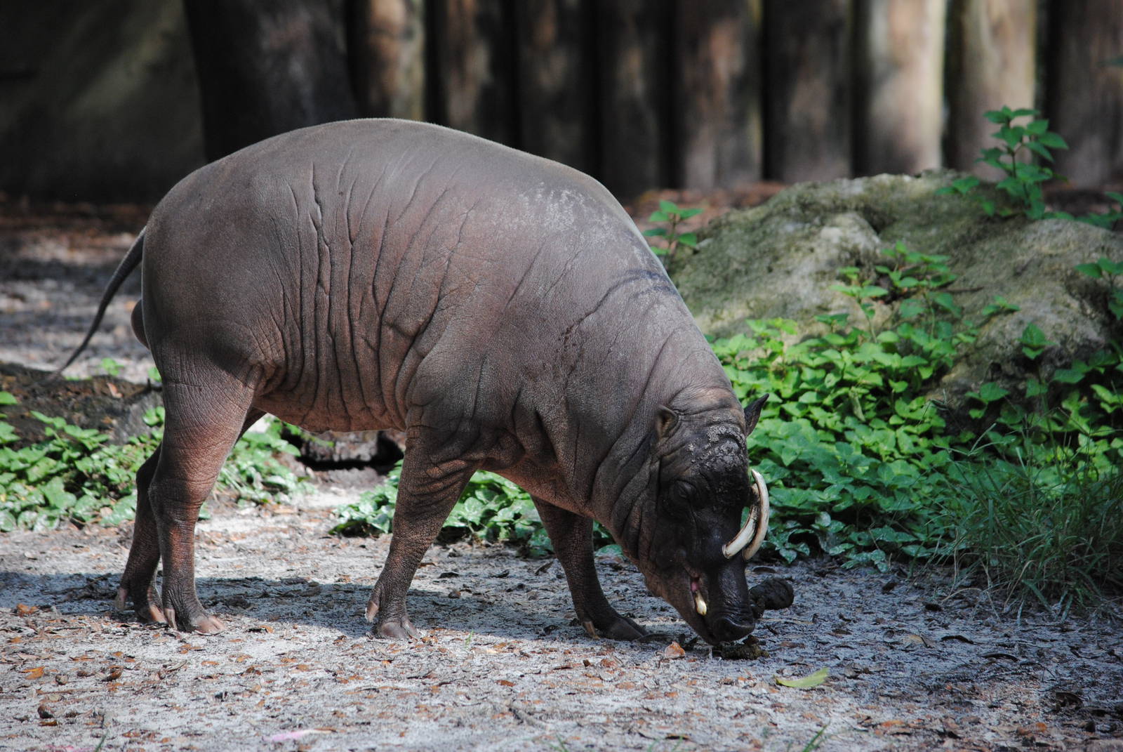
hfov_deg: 9.1
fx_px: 7027
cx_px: 562
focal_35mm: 225
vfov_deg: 6.1
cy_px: 376
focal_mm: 150
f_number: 4.8
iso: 400
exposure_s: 1/500
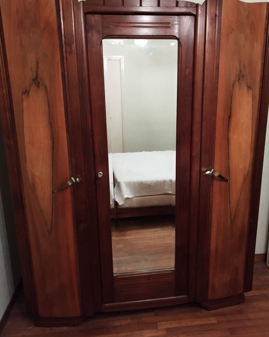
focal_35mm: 27
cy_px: 158
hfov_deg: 53.2
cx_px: 138
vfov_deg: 64.0
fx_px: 269
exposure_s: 1/25
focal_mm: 5.95
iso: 1210
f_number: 1.89
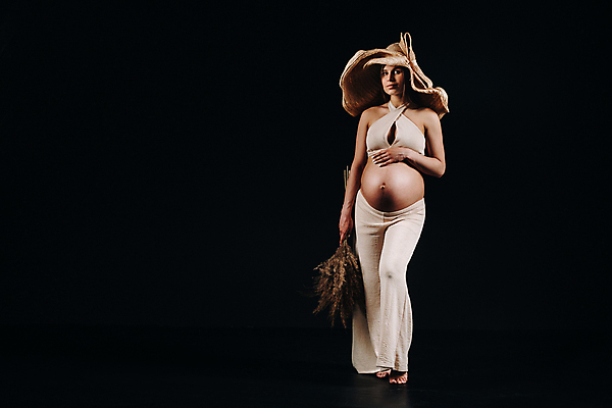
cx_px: 306
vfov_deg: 16.3
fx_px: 1428
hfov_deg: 24.2
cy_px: 204
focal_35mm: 84
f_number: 6.4
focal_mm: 56
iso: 200
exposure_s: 1/200
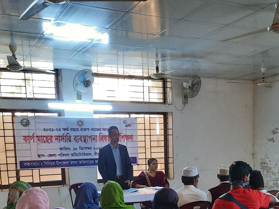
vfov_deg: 28.9
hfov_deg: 39.4
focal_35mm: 48
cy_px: 194
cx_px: 172
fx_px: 387
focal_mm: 4.6
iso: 320
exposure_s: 1/33
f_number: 2
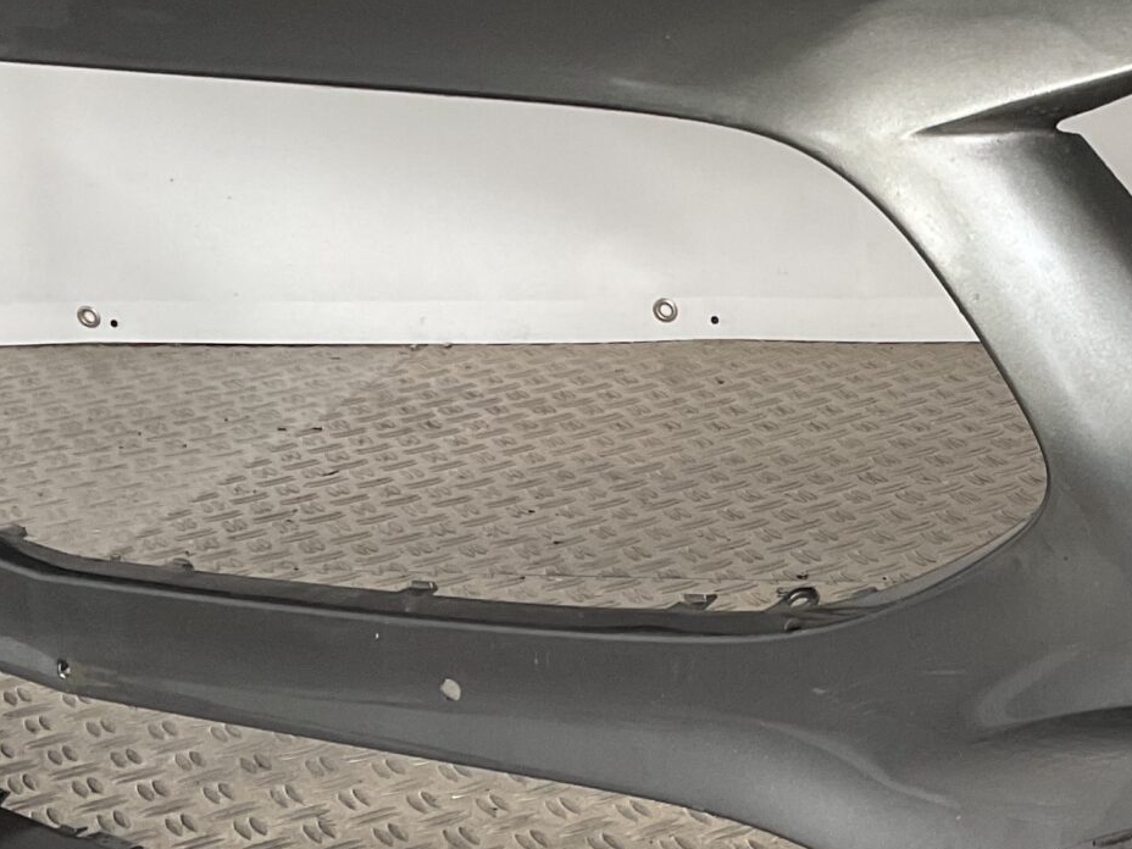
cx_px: 1053
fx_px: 2616
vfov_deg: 18.3
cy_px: 623
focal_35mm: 80
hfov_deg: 23.7
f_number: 1.8
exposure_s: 1/100
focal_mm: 3
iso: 64
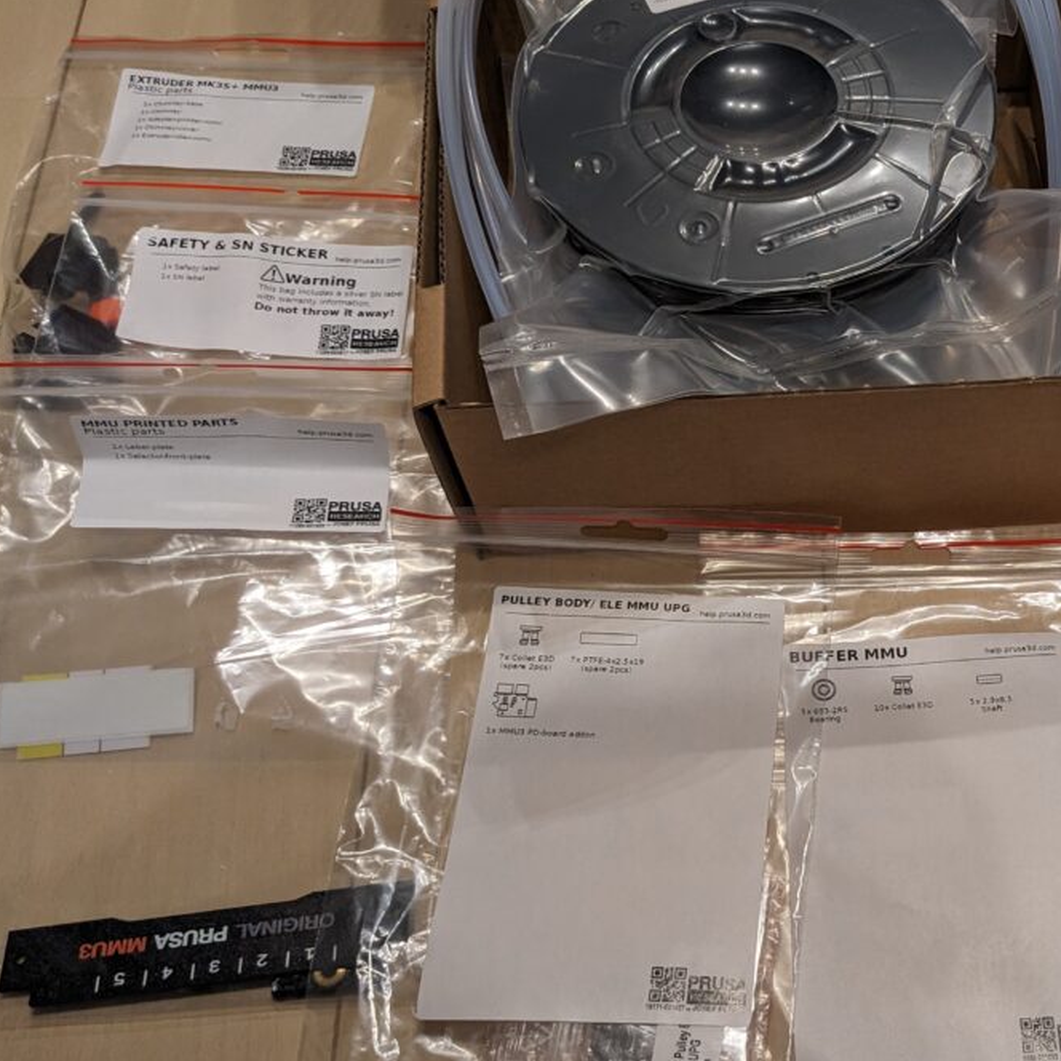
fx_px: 1595
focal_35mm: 46
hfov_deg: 34.9
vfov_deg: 36.8
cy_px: 553
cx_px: 936
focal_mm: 4.38
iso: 73
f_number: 1.73
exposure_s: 1/25
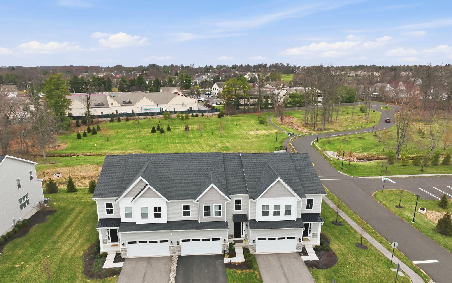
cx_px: 222
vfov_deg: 47.4
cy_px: 163
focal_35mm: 26
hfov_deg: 70.4
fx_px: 320
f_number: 8
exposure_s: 1/240
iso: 400
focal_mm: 12.3
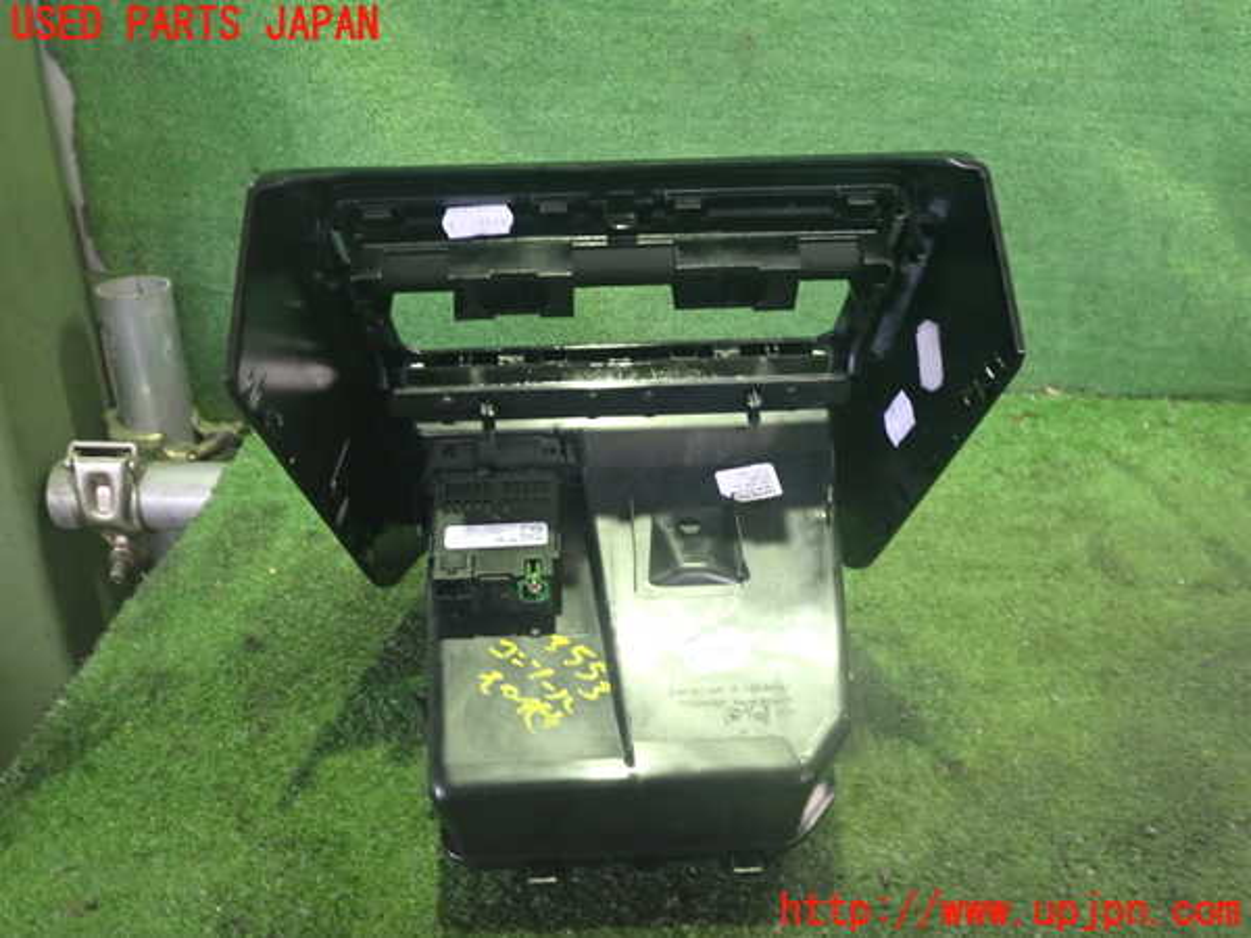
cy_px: 469
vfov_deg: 46.8
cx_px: 626
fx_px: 1084
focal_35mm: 30
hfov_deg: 60.0
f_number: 2.3
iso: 800
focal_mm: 5.4
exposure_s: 1/25
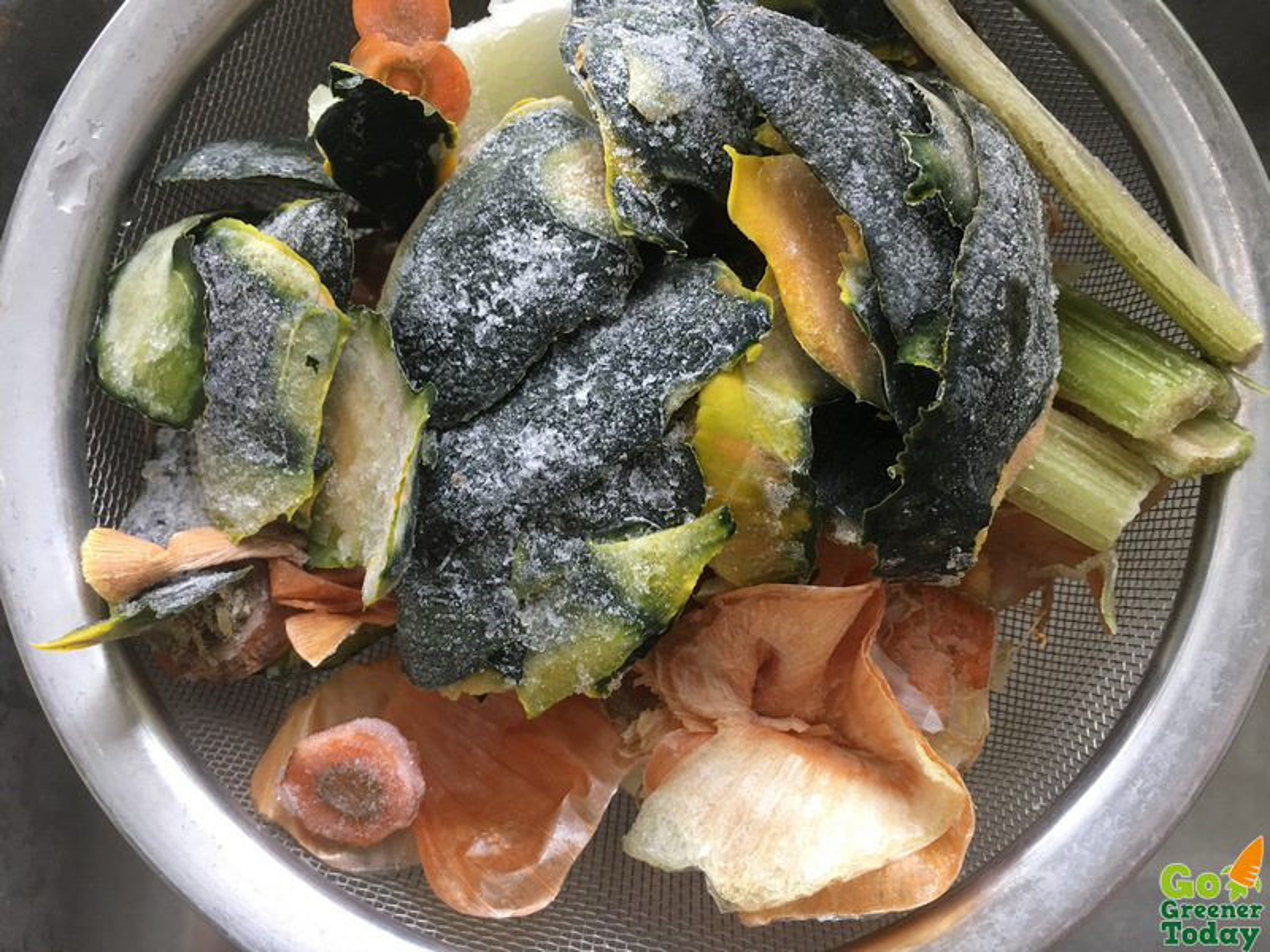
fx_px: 1064
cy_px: 476
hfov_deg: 61.7
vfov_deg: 48.2
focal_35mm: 29
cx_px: 635
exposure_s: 1/17
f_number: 2.2
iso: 50
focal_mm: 4.15
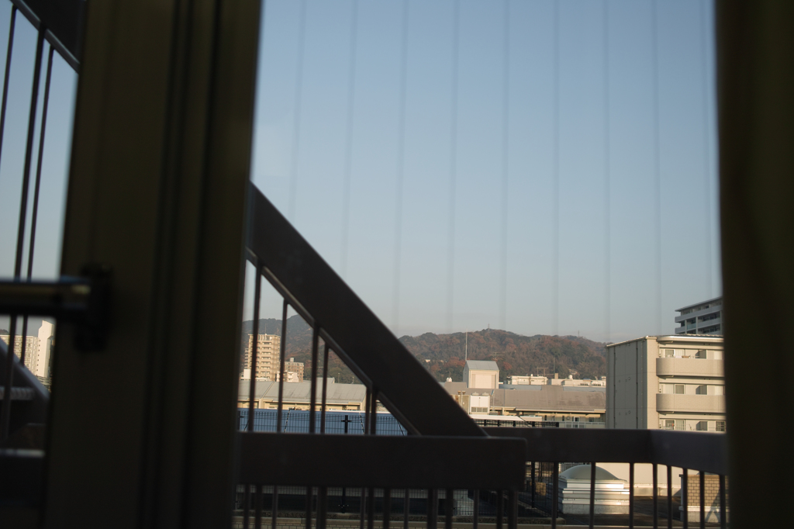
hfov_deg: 47.4
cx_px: 397
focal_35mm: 41
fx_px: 904
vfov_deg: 32.6
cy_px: 264
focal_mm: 24.2
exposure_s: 1/640
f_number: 2.8
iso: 100
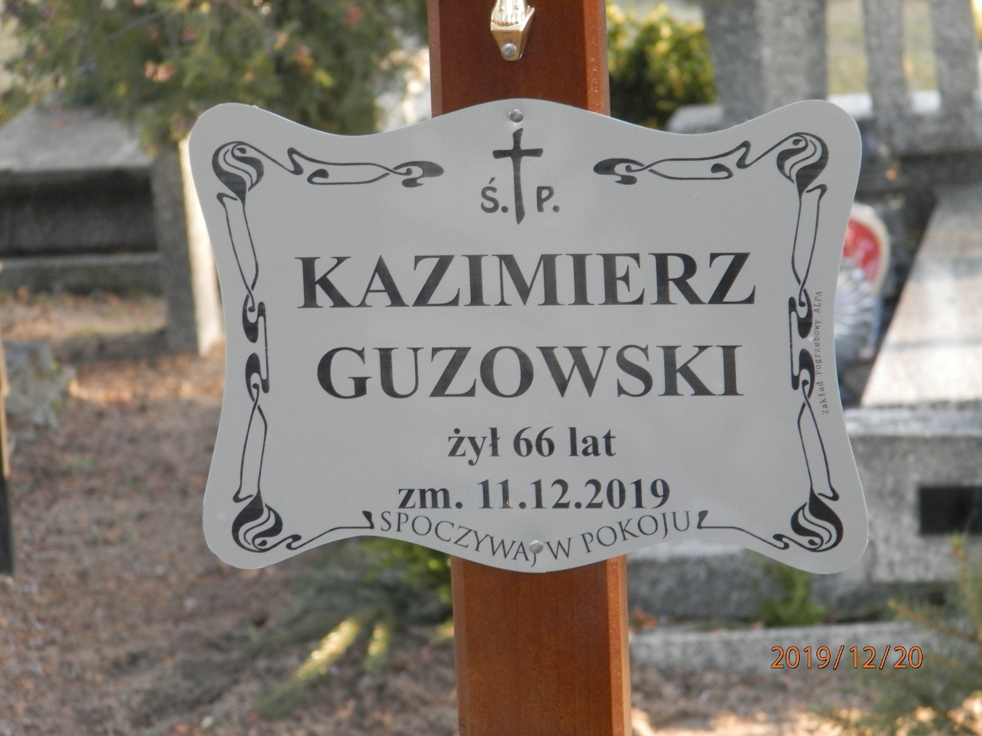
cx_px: 491
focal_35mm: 180
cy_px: 368
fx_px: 5106
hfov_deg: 11.0
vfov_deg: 8.2
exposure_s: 1/30
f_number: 5.1
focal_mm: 32.1
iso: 200
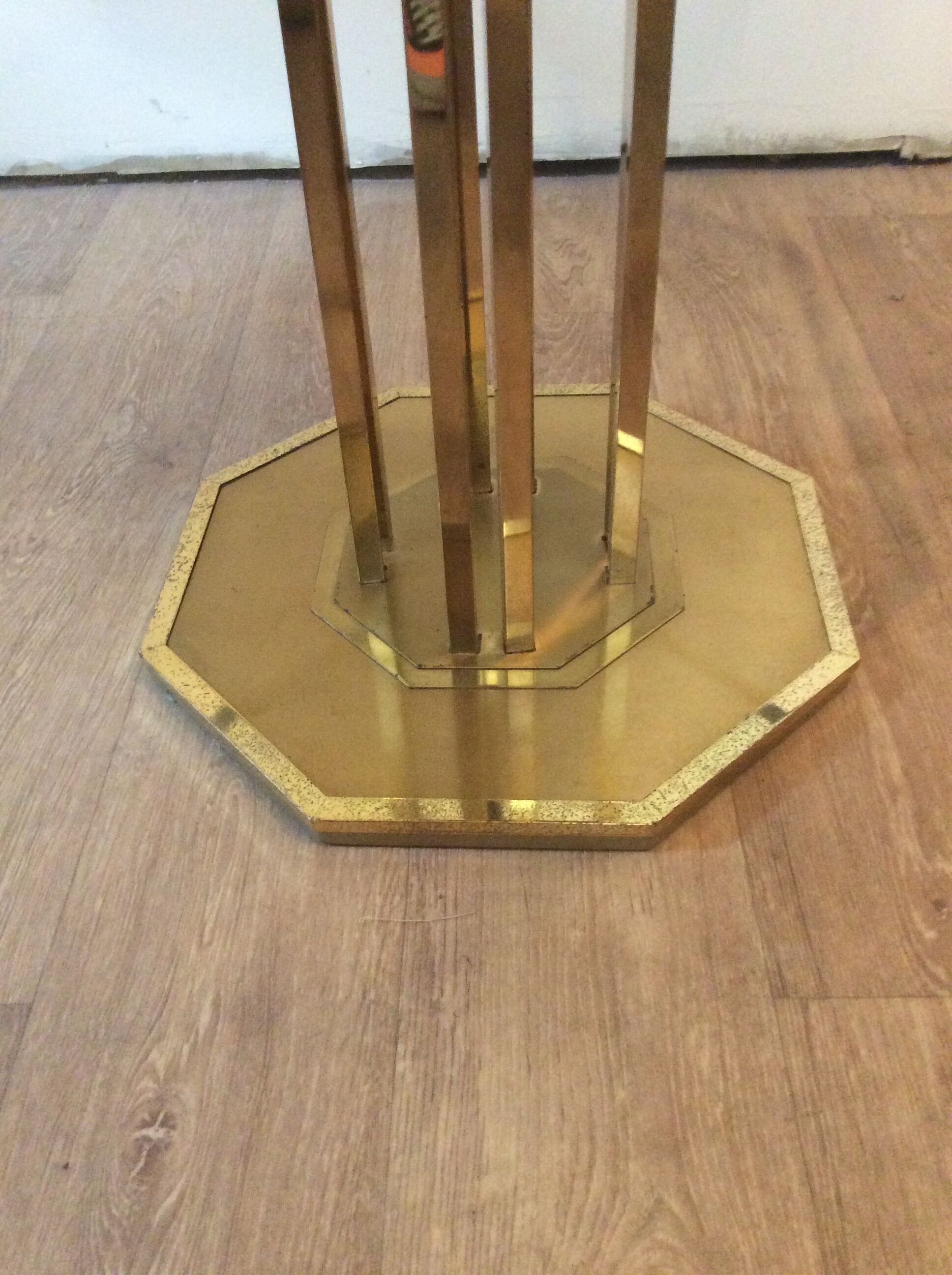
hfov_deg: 44.1
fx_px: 1177
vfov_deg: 56.9
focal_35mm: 32
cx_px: 476
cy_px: 638
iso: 320
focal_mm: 3.3
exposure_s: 1/20
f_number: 2.4
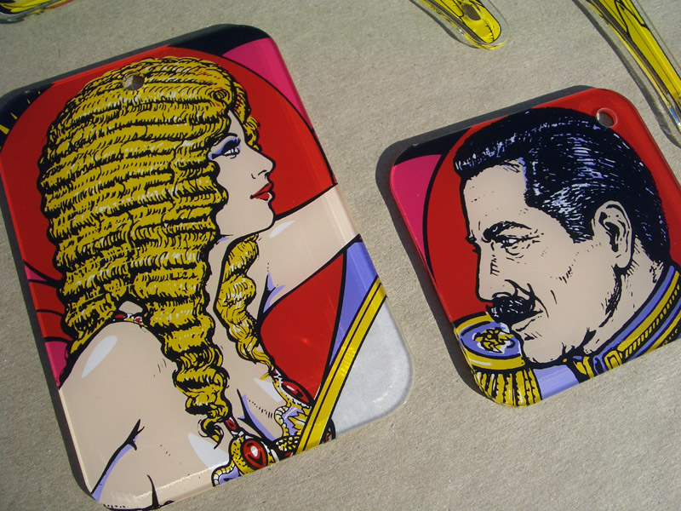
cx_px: 340
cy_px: 256
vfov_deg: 40.7
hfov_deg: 52.6
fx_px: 689
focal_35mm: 35
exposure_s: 1/640
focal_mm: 5.8
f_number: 4.3
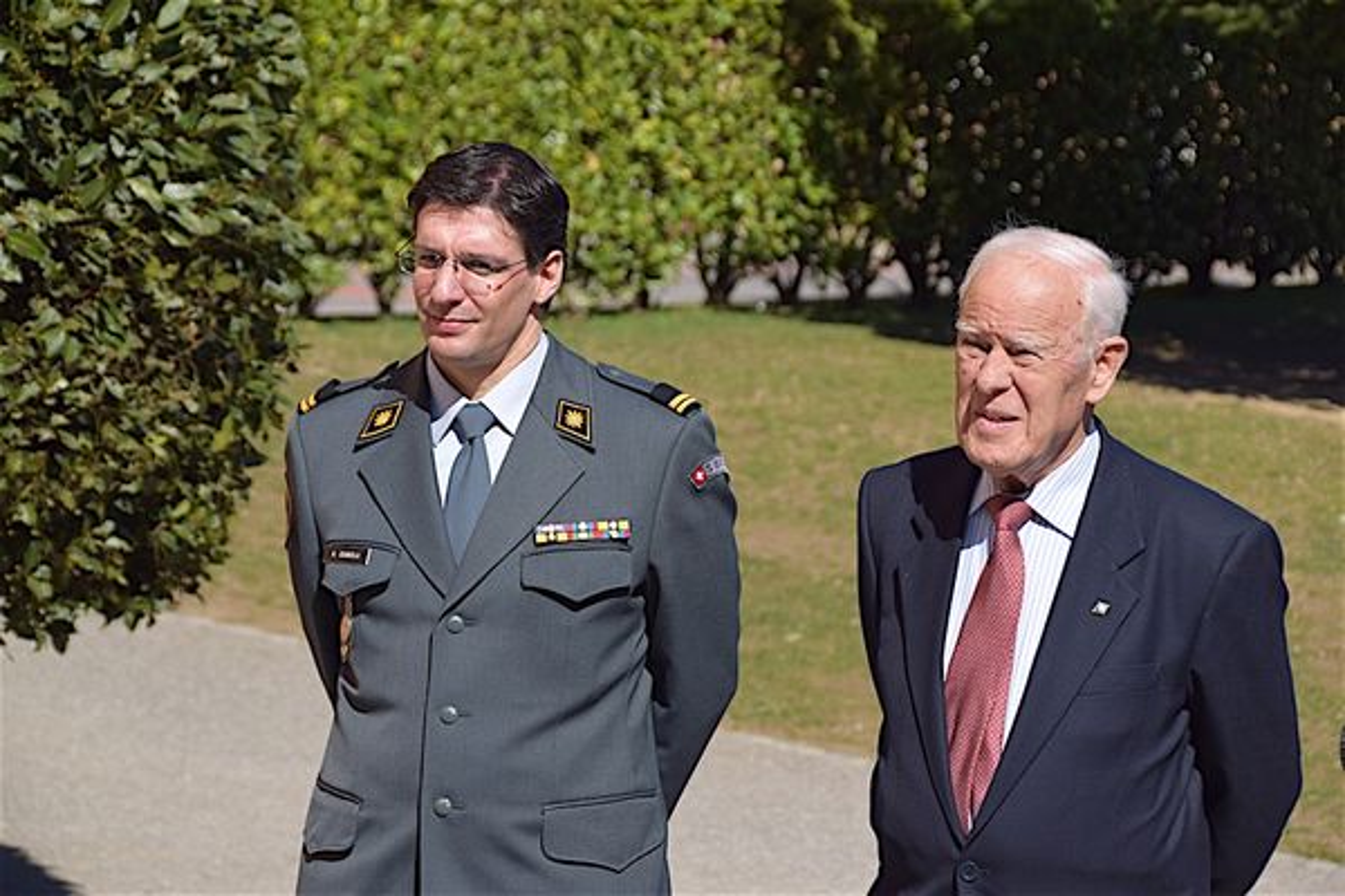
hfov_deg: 10.5
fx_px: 7285
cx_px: 672
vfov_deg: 7.0
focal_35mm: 195
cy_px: 448
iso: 200
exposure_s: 1/640
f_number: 8
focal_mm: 130
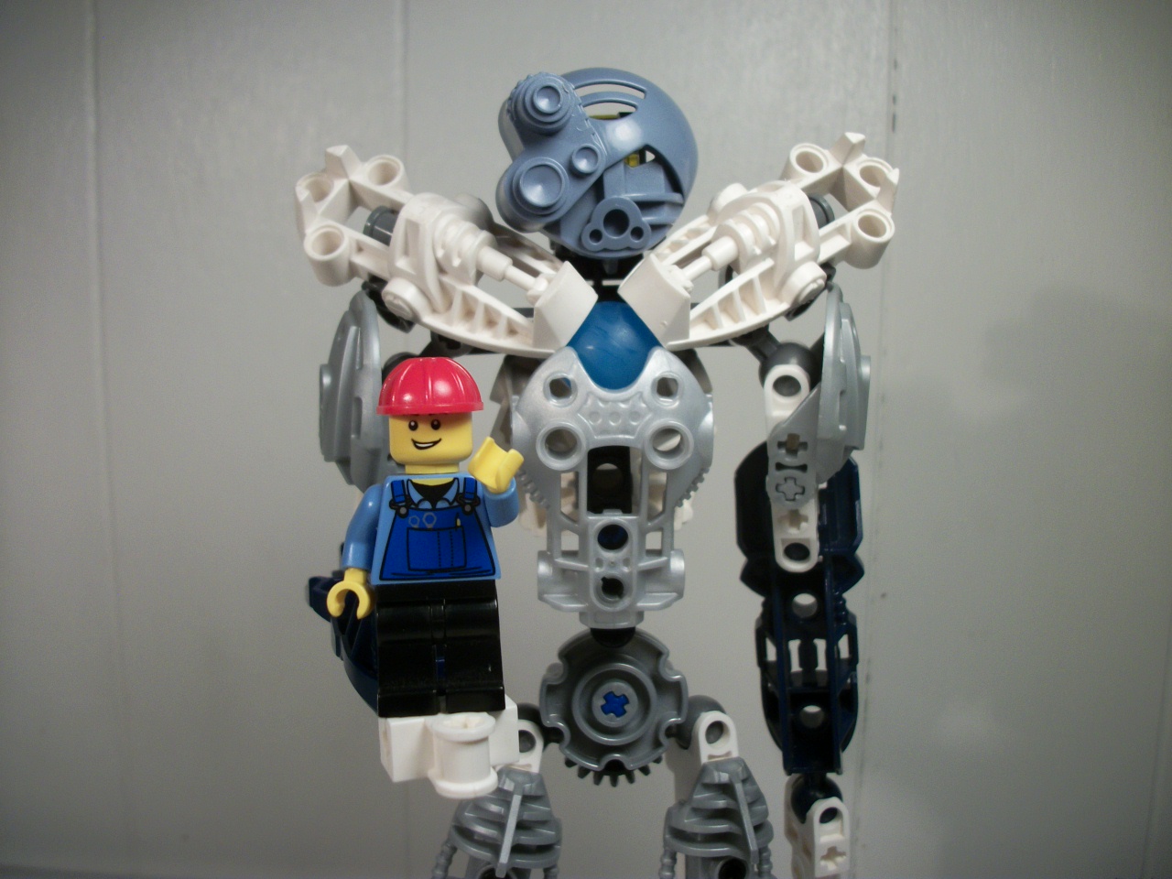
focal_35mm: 32
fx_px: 1083
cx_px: 586
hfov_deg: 56.8
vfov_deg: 44.2
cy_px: 440
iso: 80
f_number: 2.9
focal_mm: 5.7
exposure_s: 1/80
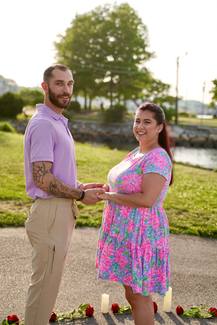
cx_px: 108
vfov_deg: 34.5
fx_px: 524
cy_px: 162
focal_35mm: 58
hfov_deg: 23.4
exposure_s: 1/1000
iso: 100
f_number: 2.8
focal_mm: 58
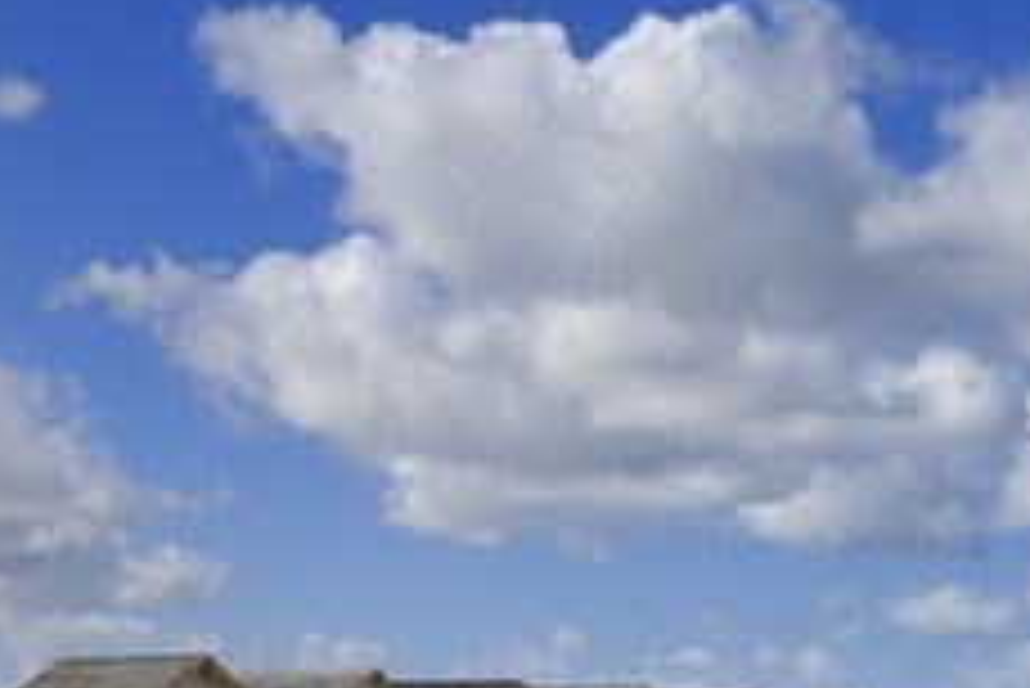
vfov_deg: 17.6
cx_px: 891
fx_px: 2204
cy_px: 580
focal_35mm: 77
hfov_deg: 25.6
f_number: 11
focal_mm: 28
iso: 100
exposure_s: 1/160
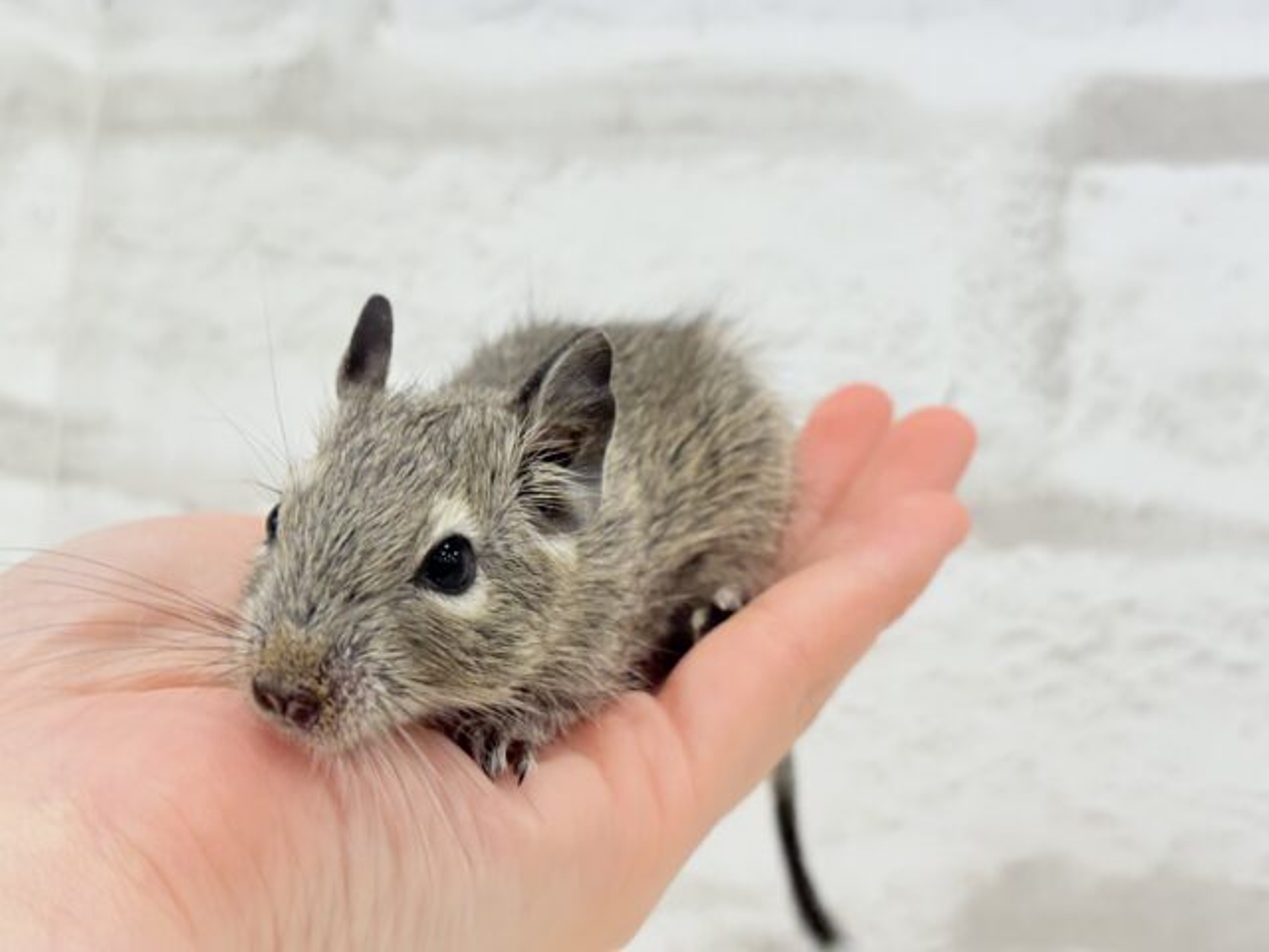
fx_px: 1906
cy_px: 476
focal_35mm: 52
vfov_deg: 28.0
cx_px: 634
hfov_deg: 36.8
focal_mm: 5.96
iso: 100
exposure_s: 1/100
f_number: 1.6
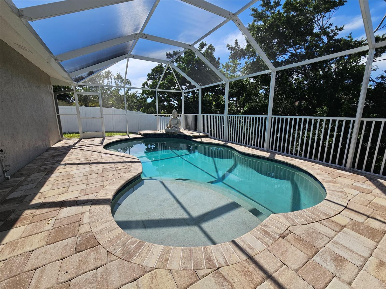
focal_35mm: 13
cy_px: 144
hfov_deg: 106.2
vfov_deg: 89.9
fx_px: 145
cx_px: 193
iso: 50
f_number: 2.2
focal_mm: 2.2
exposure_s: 1/1756
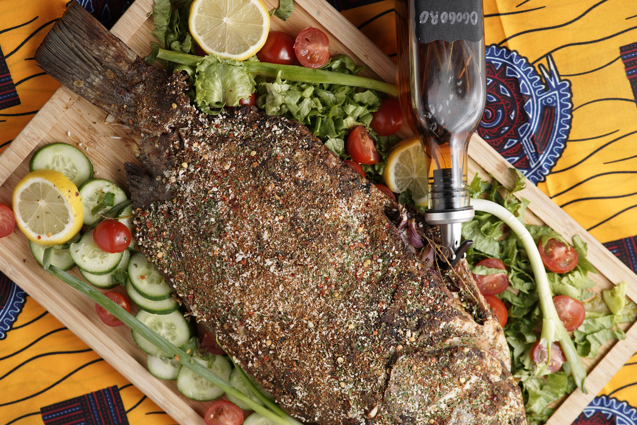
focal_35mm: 111
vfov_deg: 12.3
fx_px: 1964
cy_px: 215
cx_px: 276
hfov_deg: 18.4
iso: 100
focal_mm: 85
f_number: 4
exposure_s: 1/100
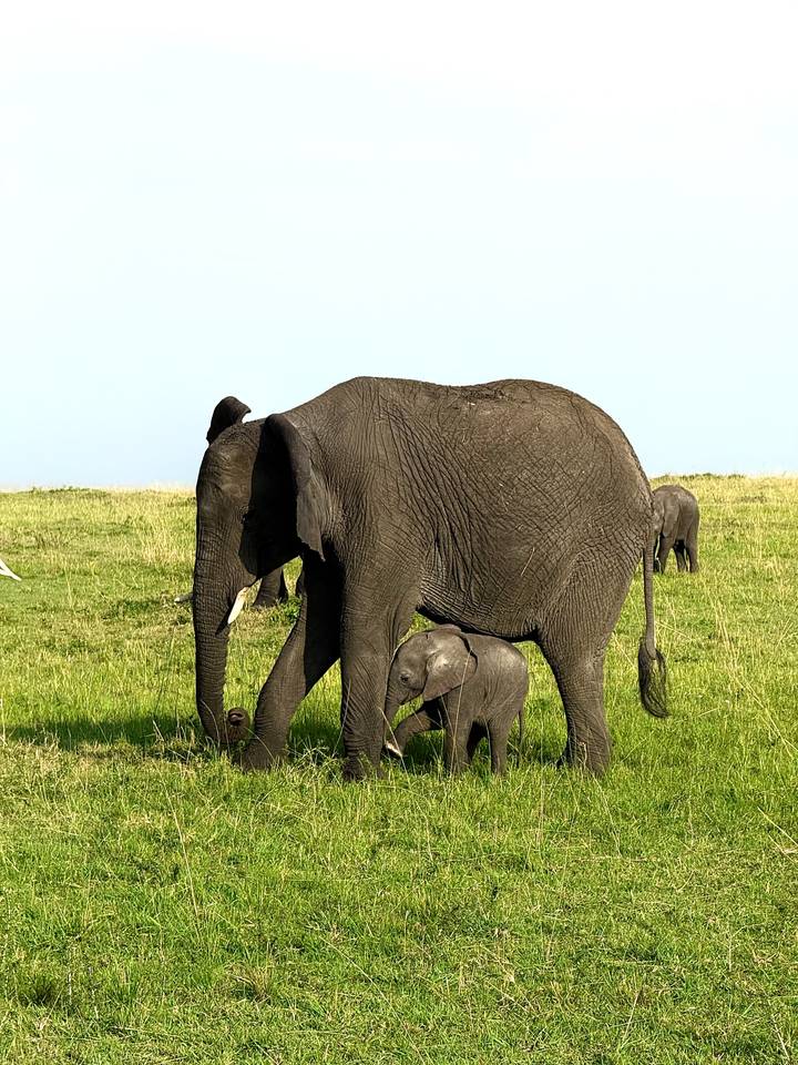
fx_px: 3688
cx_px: 399
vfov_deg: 16.4
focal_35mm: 120
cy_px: 532
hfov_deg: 12.3
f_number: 2.8
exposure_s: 1/1613
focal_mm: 15.66
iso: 64
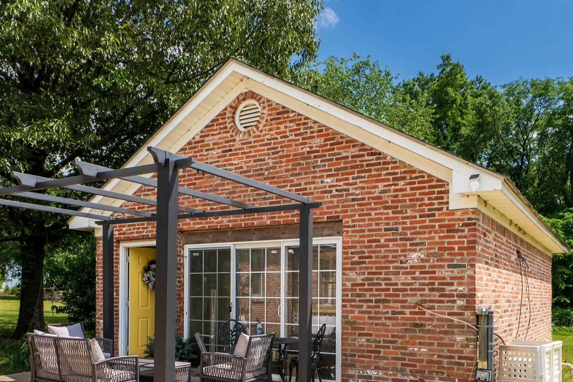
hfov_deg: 55.7
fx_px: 541
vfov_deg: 38.0
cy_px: 283
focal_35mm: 34
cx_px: 255
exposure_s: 1/2000
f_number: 9
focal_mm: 16
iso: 100
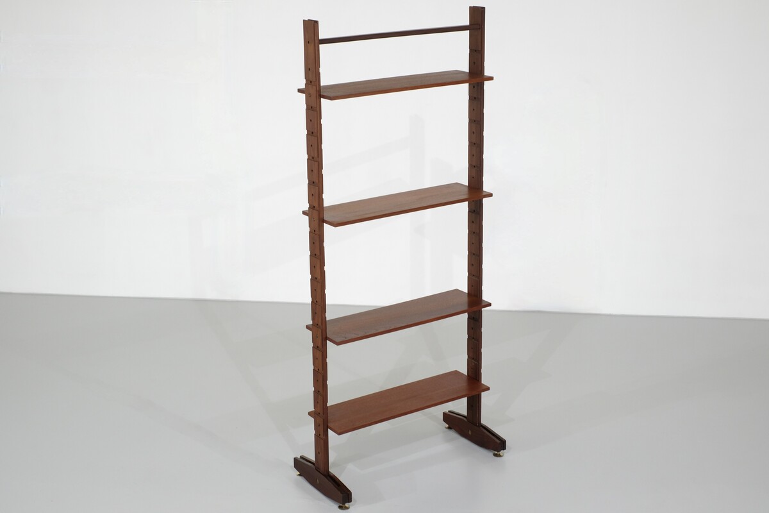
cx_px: 384
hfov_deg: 37.5
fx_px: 1132
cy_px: 256
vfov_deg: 25.5
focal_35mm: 53
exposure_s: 1/105
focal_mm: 35
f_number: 5.6
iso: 800
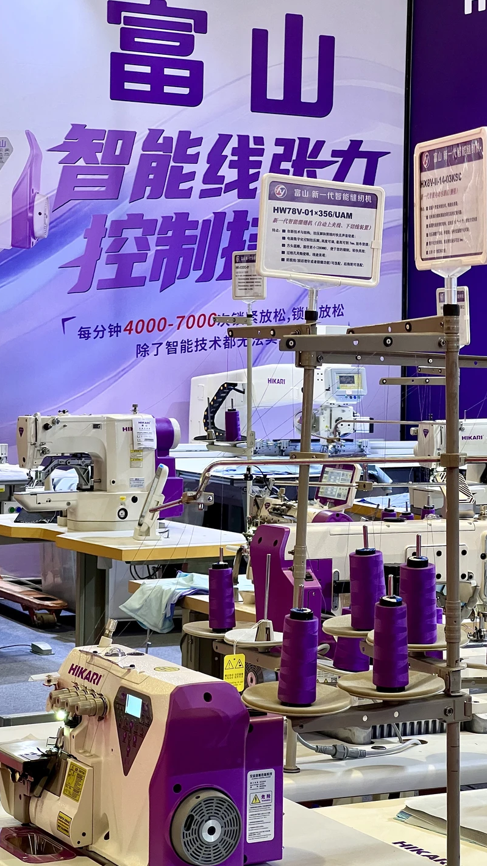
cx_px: 246
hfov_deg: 14.2
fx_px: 1952
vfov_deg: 25.0
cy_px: 434
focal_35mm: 85
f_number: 2.8
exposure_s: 1/50
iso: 125
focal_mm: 9
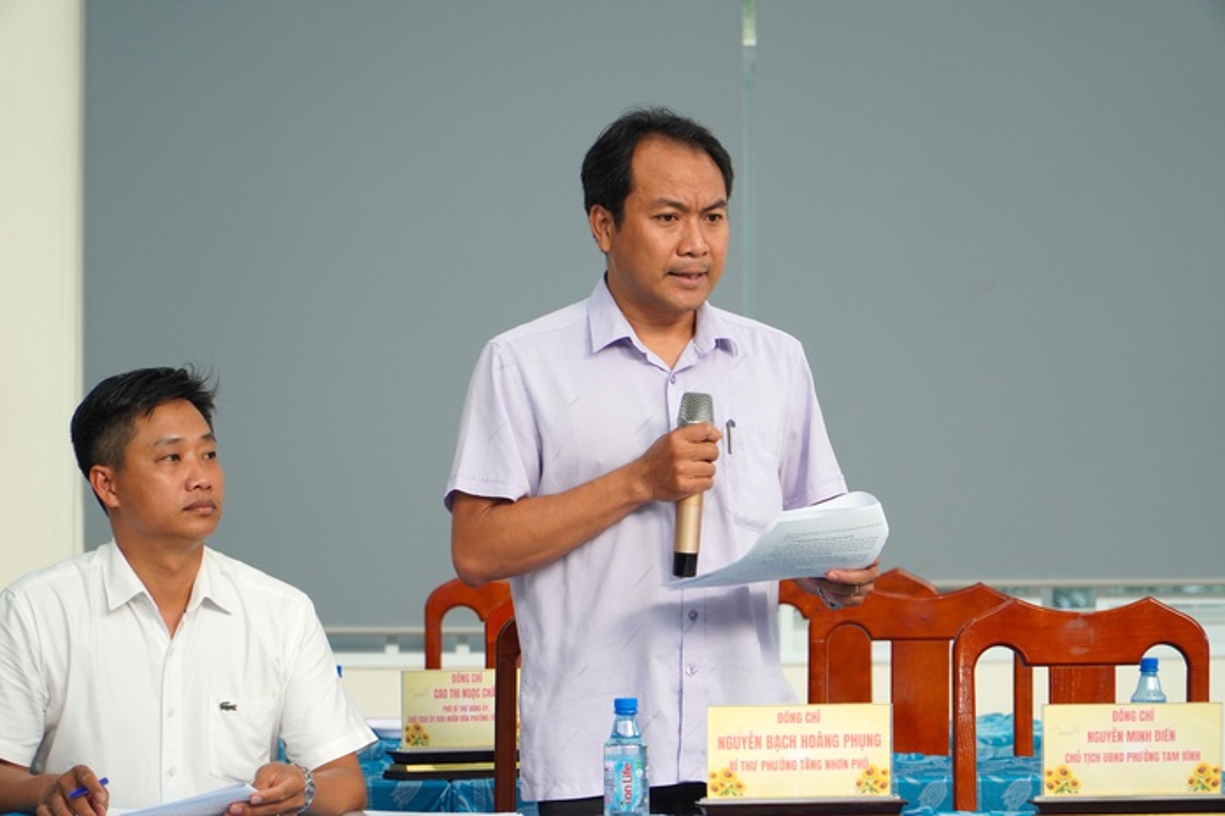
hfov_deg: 13.6
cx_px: 612
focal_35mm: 152
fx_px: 5154
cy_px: 408
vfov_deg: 9.1
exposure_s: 1/160
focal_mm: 101
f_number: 4
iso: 250
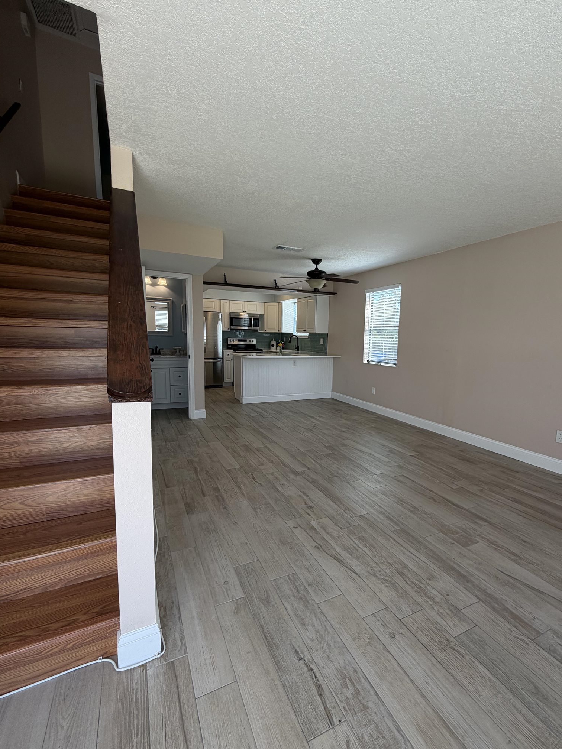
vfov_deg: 94.5
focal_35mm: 16
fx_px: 346
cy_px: 386
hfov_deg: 77.9
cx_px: 307
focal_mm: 2.22
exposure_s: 1/120
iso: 40
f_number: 2.2
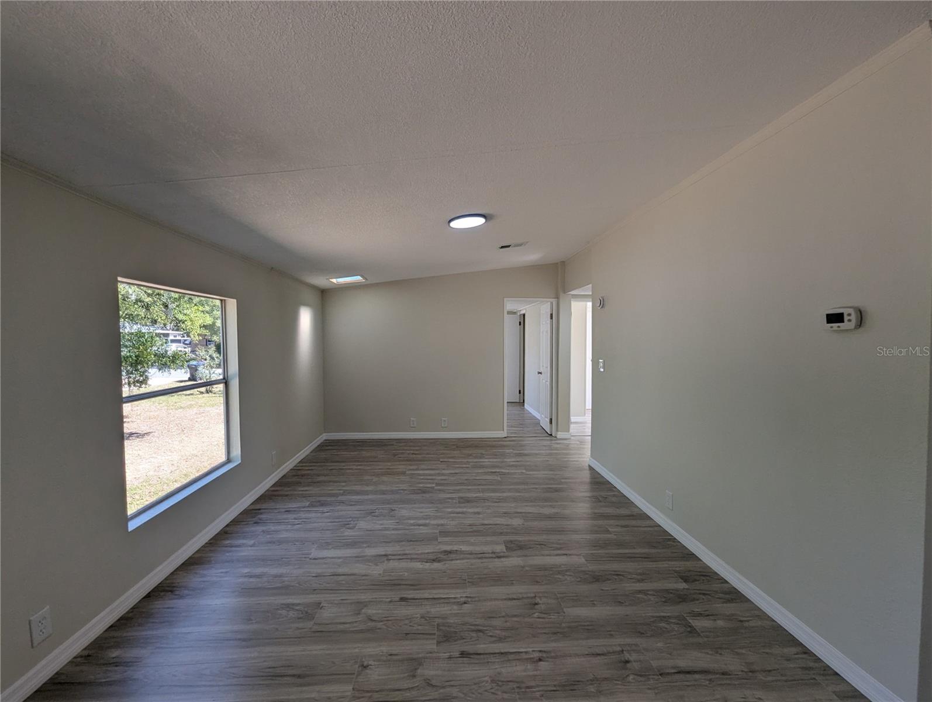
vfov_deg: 90.1
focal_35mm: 13
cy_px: 351
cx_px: 466
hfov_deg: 106.1
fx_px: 350
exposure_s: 1/237
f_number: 2.2
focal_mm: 1.95
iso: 52
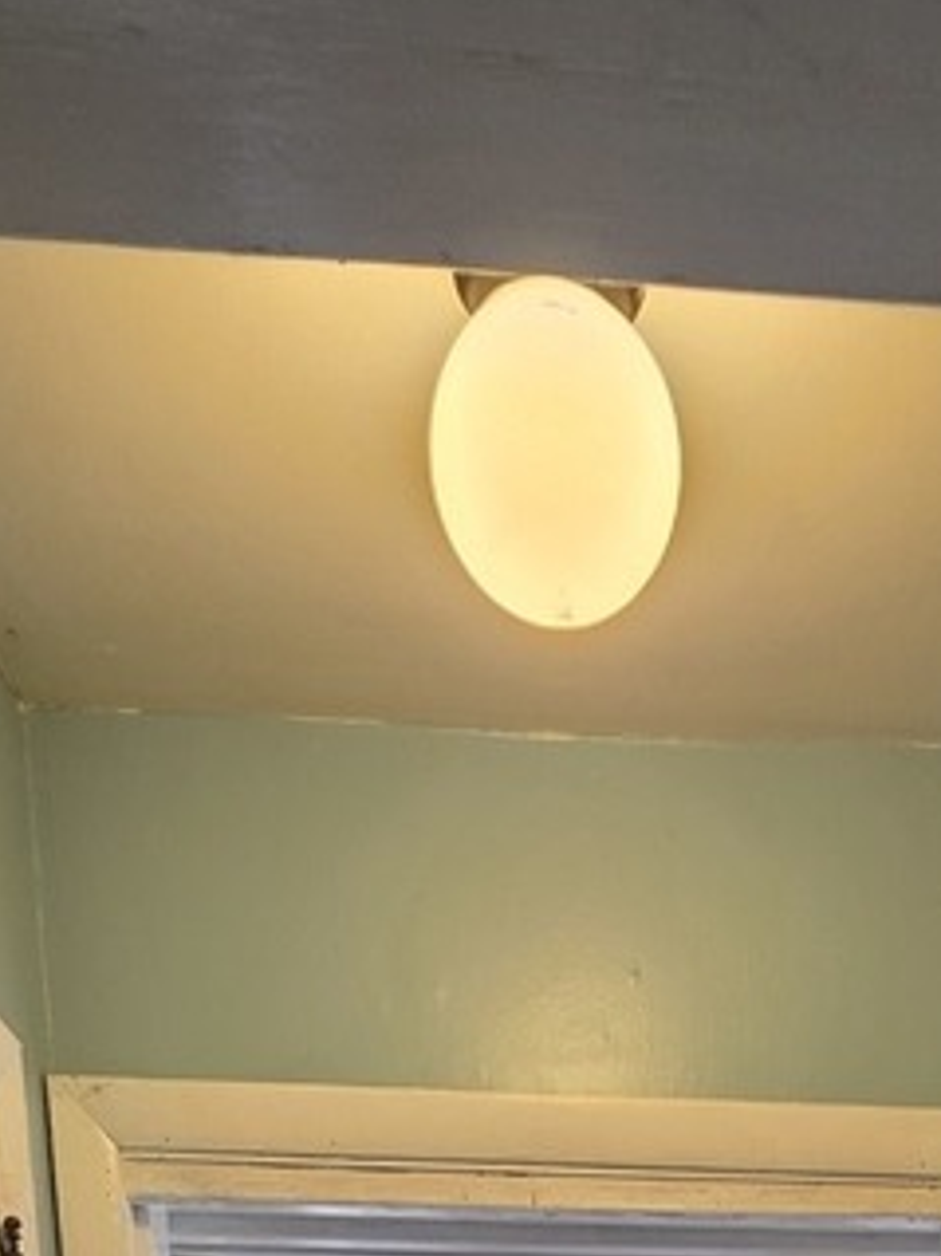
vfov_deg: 24.9
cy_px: 2099
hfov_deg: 32.2
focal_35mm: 44
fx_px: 1596
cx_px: 705
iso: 160
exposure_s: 1/120
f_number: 1.9
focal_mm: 2.2
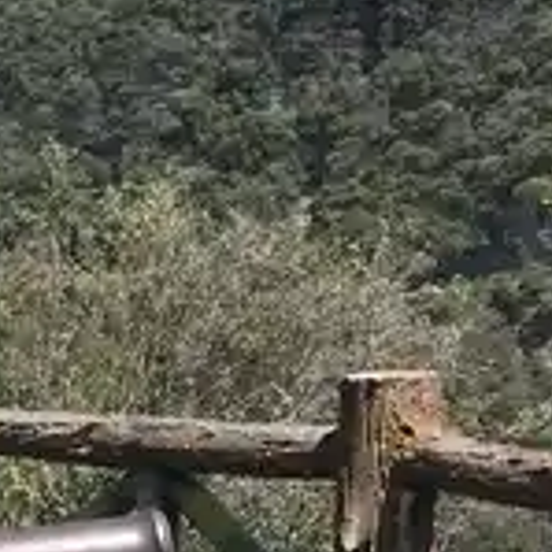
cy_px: 659
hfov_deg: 11.2
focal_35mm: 133
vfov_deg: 12.8
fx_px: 2399
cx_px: -737
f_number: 1.8
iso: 20
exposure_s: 1/1182
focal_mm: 3.99
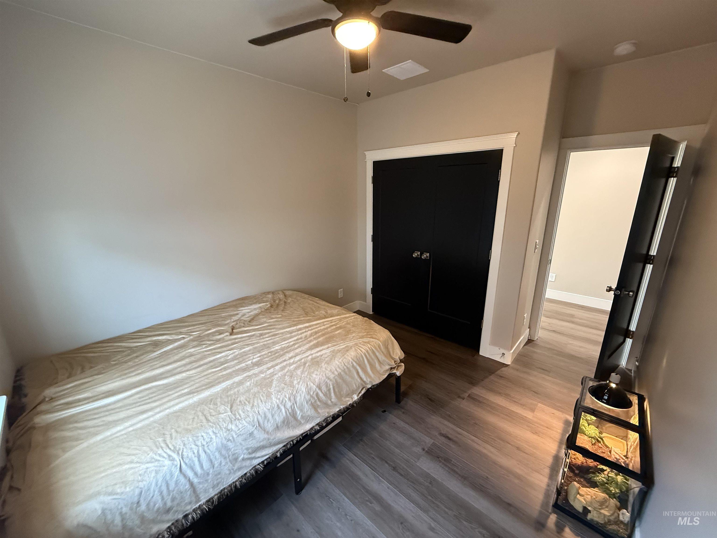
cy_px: 269
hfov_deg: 102.1
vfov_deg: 85.7
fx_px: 290
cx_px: 358
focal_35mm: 14
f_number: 2.2
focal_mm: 2.22
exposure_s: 1/60
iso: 640
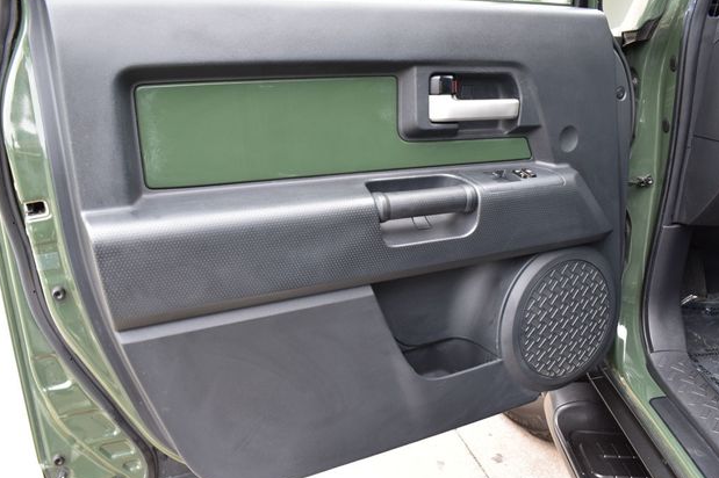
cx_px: 353
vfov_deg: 42.3
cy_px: 239
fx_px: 619
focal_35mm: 31
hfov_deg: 60.3
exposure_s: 1/50
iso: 400
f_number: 8
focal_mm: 20
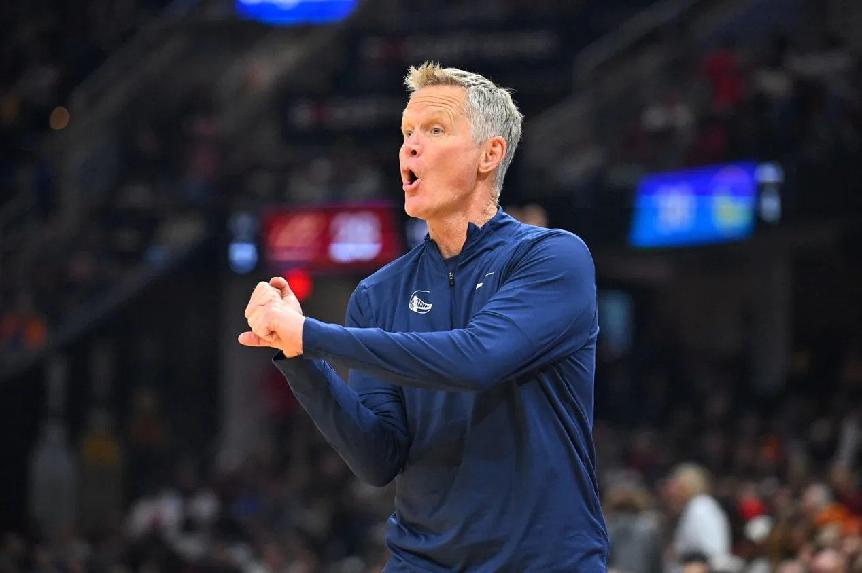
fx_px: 4786
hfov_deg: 10.3
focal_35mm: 200
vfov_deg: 6.9
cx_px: 431
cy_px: 286
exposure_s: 1/1600
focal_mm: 200
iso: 5000
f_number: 4
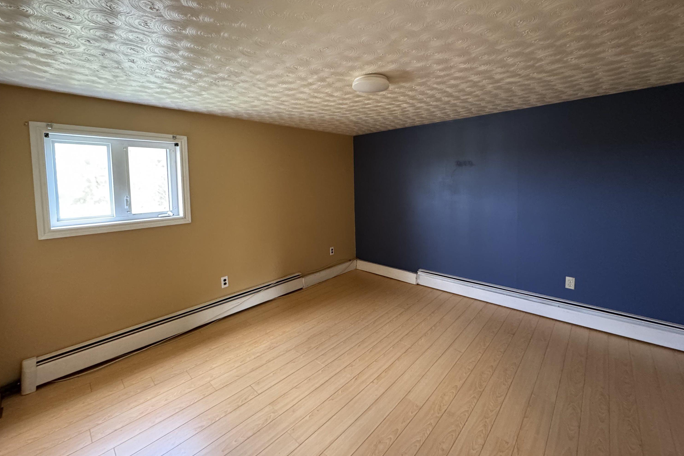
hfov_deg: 100.4
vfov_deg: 76.9
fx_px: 285
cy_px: 196
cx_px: 342
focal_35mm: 15
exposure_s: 1/60
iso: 640
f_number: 2.2
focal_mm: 2.22
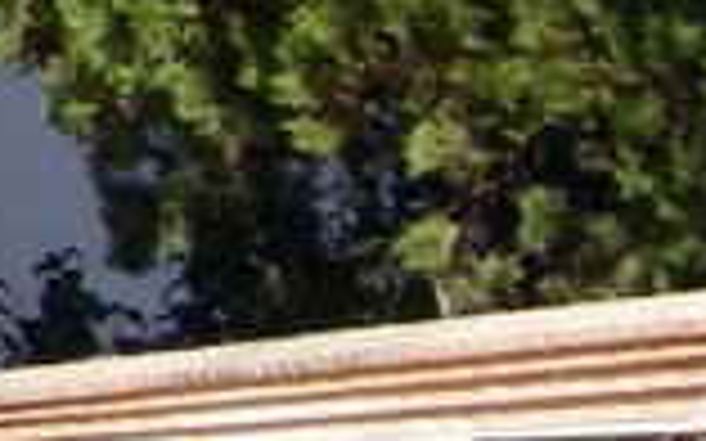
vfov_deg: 4.2
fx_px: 5905
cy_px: -756
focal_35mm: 307
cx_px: -1866
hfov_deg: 6.0
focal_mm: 6.2
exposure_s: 1/320
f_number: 4.3
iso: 64
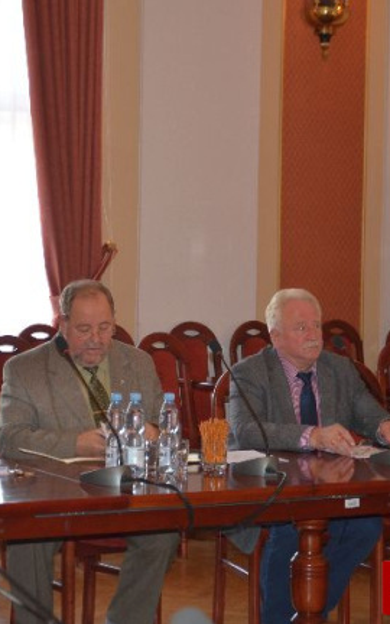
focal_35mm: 105
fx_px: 1782
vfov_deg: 19.9
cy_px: 311
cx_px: 126
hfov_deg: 12.5
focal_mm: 45
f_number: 4.8
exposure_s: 1/60
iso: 500
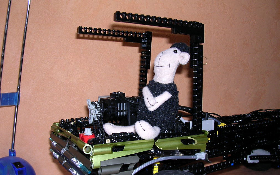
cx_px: 142
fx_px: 313
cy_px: 105
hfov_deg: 48.2
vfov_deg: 31.2
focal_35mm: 41
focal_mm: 5.8
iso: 100
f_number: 2.8
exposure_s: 1/60.1
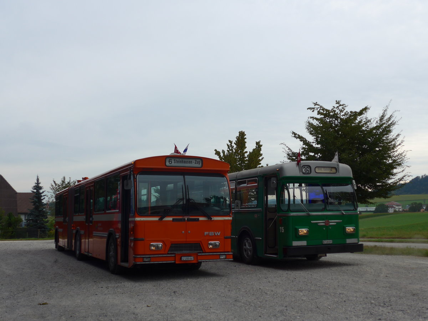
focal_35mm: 44
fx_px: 544
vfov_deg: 32.9
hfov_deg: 42.9
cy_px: 160
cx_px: 214
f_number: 2.8
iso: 80
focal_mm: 9
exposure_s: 1/640
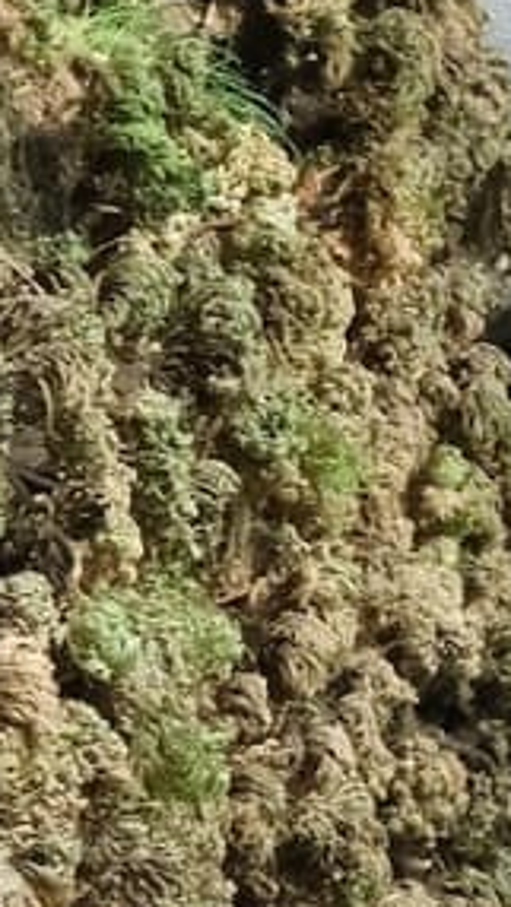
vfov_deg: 3.4
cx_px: 1993
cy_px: 695
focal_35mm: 632
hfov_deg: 1.9
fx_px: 15215
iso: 1600
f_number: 8
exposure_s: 1/160
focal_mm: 80
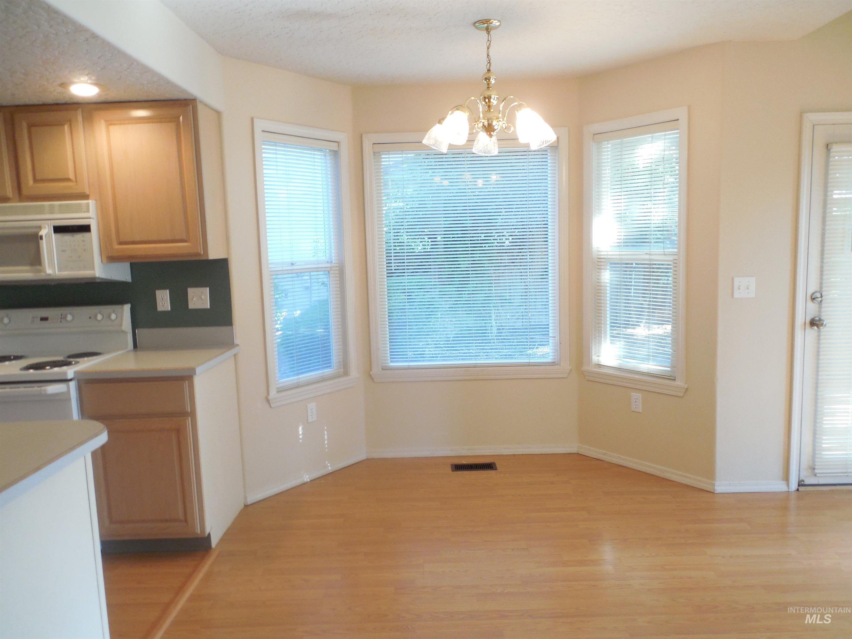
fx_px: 615
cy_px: 320
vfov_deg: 54.9
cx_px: 426
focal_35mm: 25
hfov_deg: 69.4
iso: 220
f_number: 3.3
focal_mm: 4.5
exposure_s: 1/30
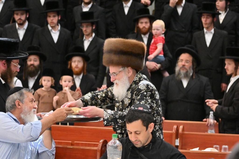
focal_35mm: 105
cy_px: 80
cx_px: 120
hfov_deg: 19.5
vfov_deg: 13.0
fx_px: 697
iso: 2500
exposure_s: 1/2500
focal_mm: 70
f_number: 2.8
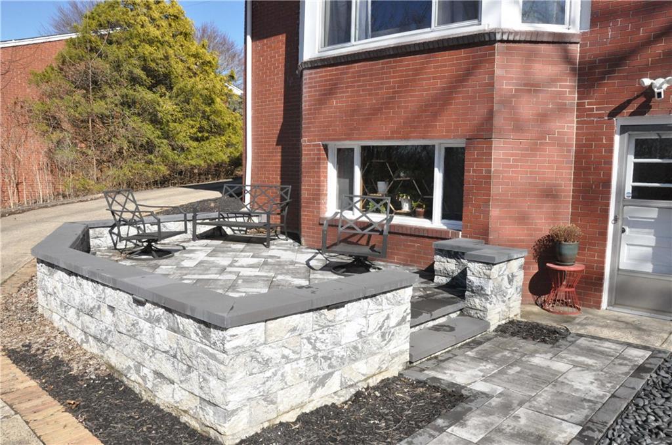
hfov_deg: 67.5
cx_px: 336
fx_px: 503
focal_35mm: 27
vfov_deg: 47.8
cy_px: 222
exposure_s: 1/2000
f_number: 13
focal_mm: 18
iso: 2500
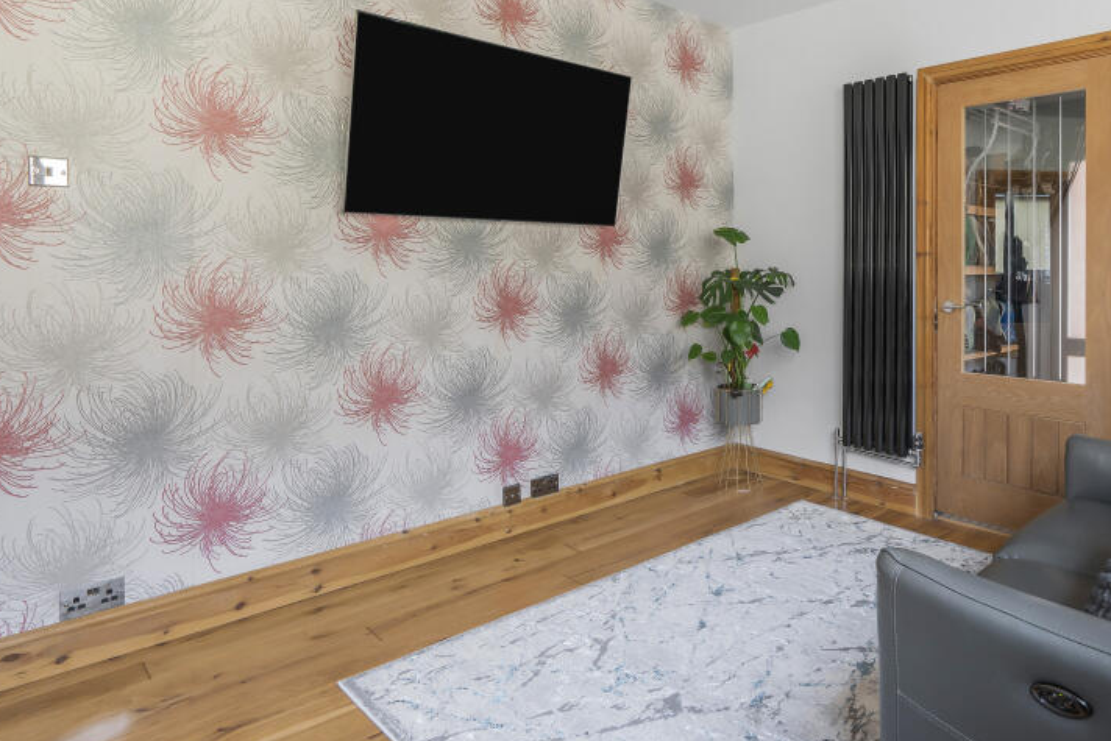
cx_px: 713
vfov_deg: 54.2
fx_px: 710
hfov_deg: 74.4
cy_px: 255
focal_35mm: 23
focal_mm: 16
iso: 160
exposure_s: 1/5
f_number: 9
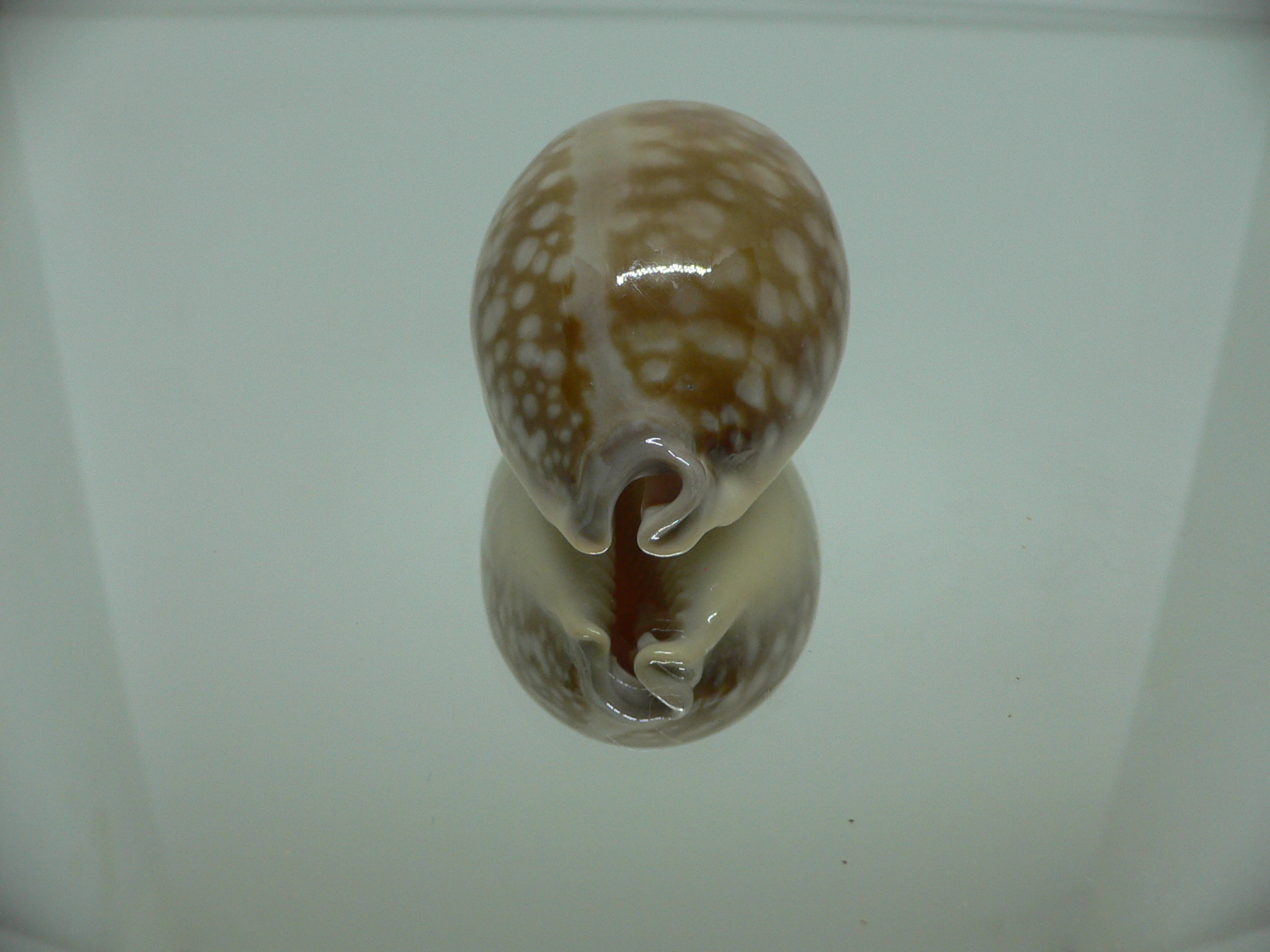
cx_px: 635
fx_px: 1284
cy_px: 476
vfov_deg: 40.7
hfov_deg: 52.6
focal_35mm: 35
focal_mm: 4.6
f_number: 2.8
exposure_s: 1/60
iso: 100
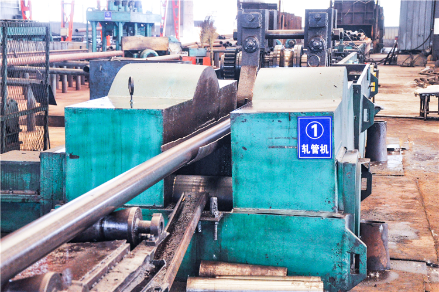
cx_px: 220
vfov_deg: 18.1
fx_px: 913
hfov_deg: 27.0
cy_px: 146
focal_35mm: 75
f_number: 5.6
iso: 1600
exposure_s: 1/60
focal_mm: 50
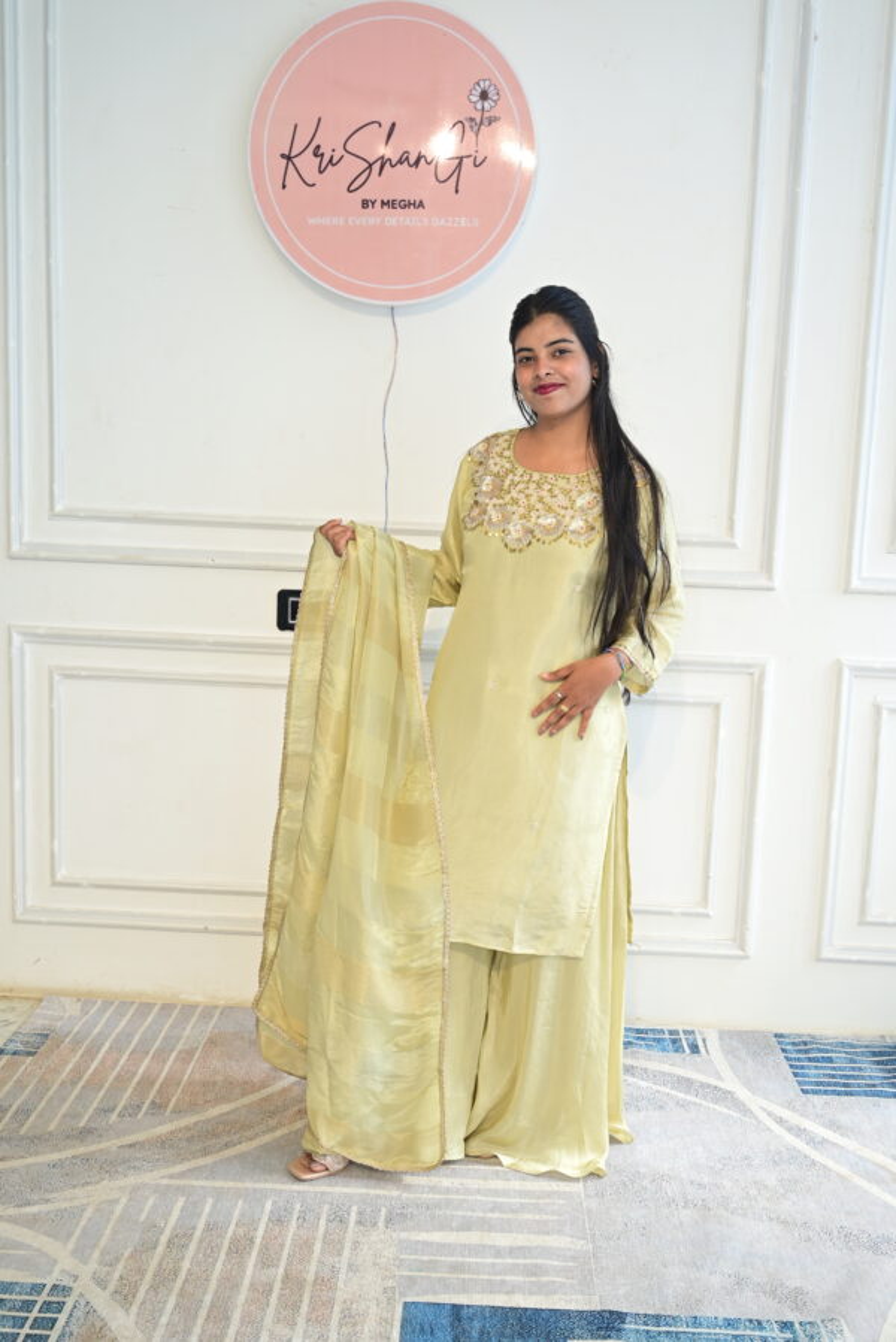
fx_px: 1343
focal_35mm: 36
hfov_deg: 36.9
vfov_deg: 53.1
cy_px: 671
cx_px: 448
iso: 250
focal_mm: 36
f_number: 5.6
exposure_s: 1/125
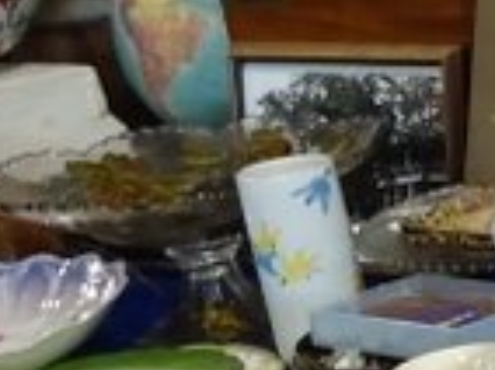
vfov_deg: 13.8
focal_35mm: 107
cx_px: 1075
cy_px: 204
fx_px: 1527
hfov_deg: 14.3
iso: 400
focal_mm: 4.1
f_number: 3.5
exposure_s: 1/30
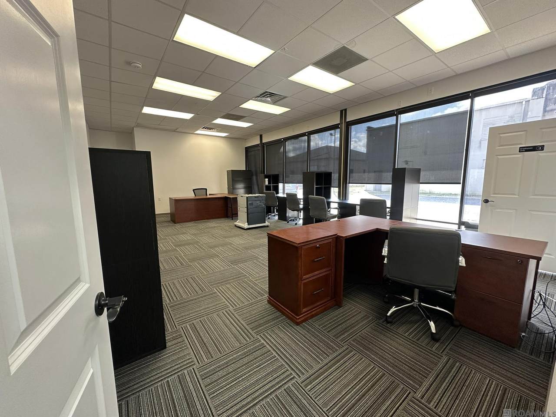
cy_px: 208
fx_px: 225
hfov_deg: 102.1
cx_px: 278
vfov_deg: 85.7
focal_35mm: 14
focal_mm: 2.22
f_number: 2.2
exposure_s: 1/60
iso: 160
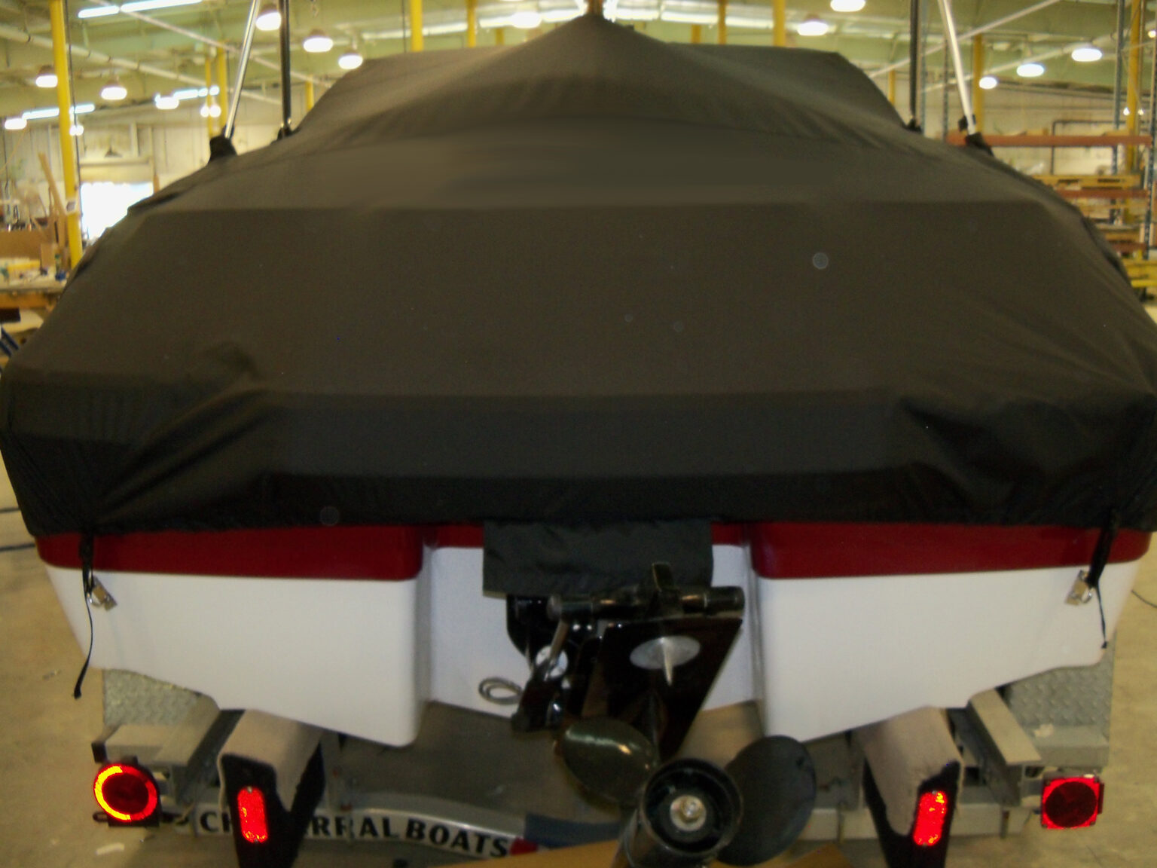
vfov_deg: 40.7
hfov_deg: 52.6
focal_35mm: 35
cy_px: 434
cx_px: 578
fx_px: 1170
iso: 200
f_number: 3.5
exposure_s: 1/30
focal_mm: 6.2
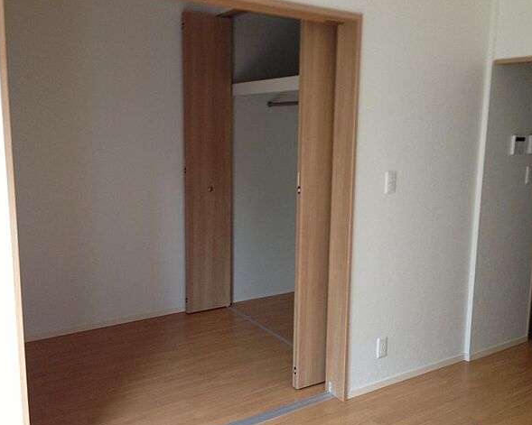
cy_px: 214
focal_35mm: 35
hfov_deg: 51.5
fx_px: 551
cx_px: 266
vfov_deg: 42.2
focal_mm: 4.13
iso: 160
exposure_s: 1/20
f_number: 2.4
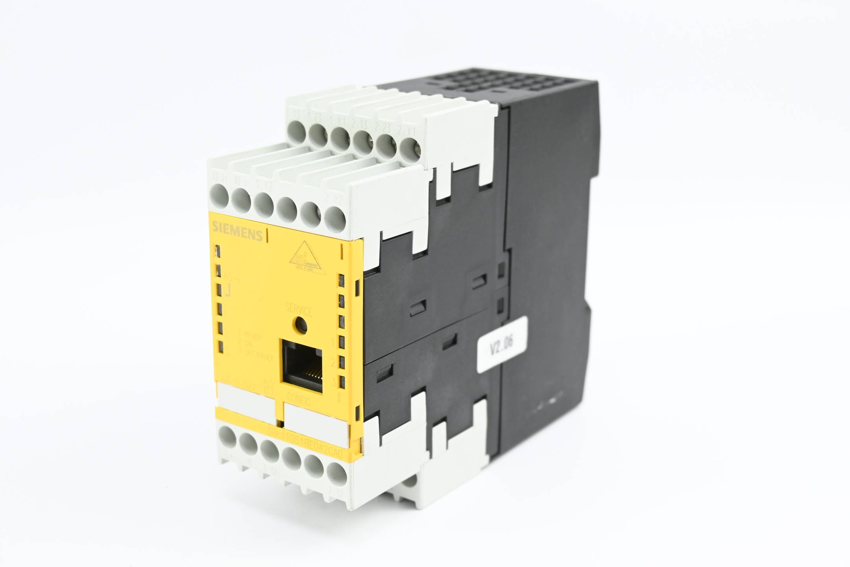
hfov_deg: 38.9
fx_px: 1204
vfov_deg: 26.5
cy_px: 284
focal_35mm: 51
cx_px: 425
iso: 280
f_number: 6.3
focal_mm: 34
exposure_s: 1/50
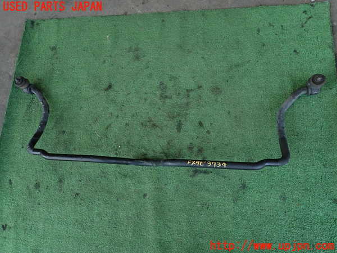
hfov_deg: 69.4
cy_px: 126
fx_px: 243
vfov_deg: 54.9
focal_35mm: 25
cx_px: 168
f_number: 2.8
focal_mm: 4.5
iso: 100
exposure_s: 1/80
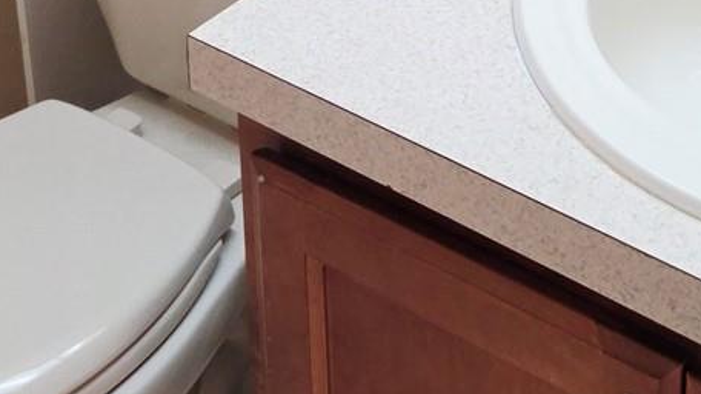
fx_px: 1635
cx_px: 513
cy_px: -442
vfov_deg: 11.9
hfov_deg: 24.0
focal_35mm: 88
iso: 400
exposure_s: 1/120
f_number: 1.7
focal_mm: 6.3
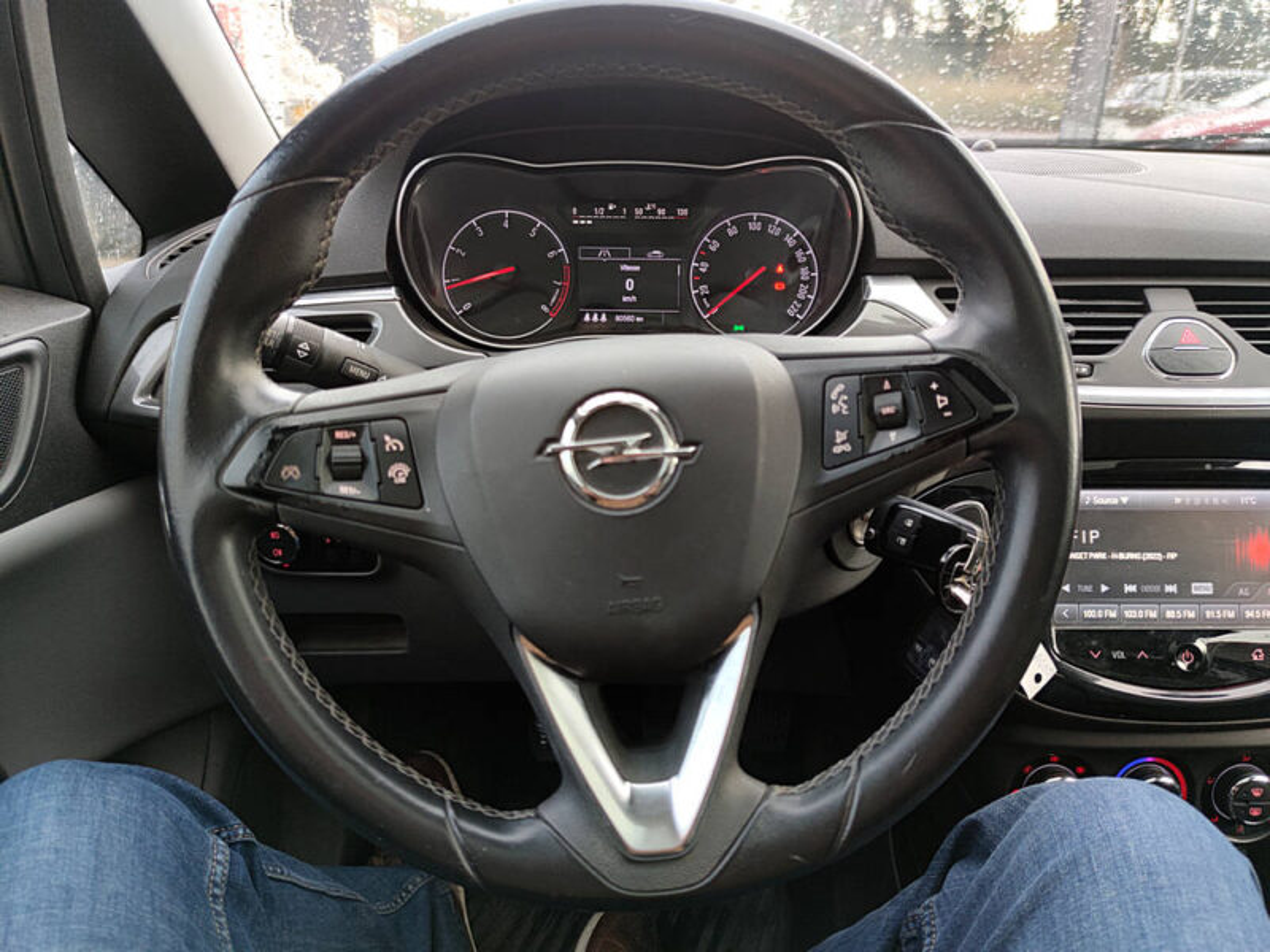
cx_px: 635
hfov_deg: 71.6
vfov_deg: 56.8
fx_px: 881
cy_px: 476
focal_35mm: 24
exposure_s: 1/95
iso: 162
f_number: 1.69
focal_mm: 6.72
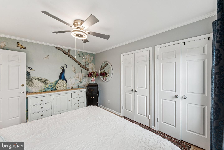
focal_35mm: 14
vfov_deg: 81.2
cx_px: 112
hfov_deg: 104.3
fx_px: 87
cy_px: 75
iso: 200
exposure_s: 1/10
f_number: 8
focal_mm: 14
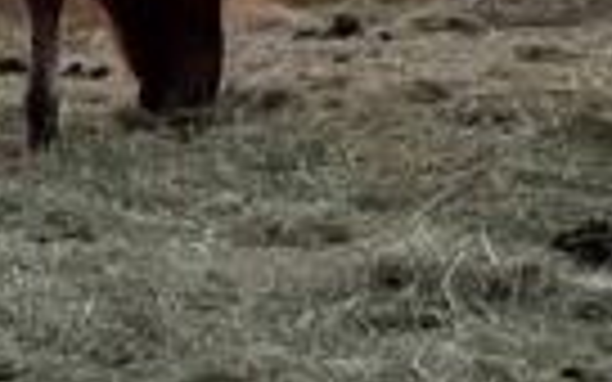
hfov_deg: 4.1
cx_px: 1102
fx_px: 8540
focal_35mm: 512
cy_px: -715
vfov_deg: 2.5
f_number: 2.8
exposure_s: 1/74
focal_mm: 9
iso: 200
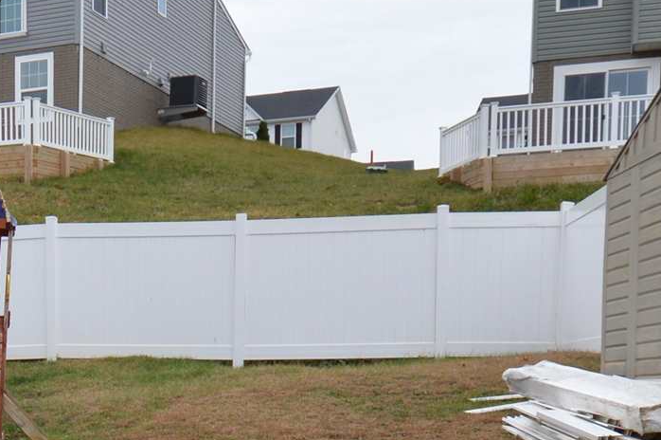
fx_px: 1211
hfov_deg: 29.1
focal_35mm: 66
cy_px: 530
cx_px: 47
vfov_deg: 19.4
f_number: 5.6
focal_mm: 10
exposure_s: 1/125
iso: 160
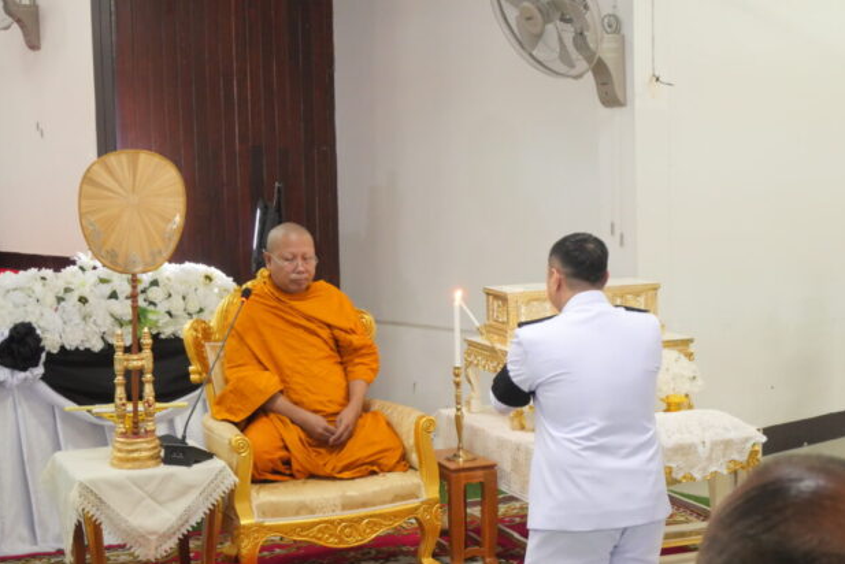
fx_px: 1620
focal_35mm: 69
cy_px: 318
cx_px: 414
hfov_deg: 29.2
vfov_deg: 19.7
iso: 3200
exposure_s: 1/30
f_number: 5.6
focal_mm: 32
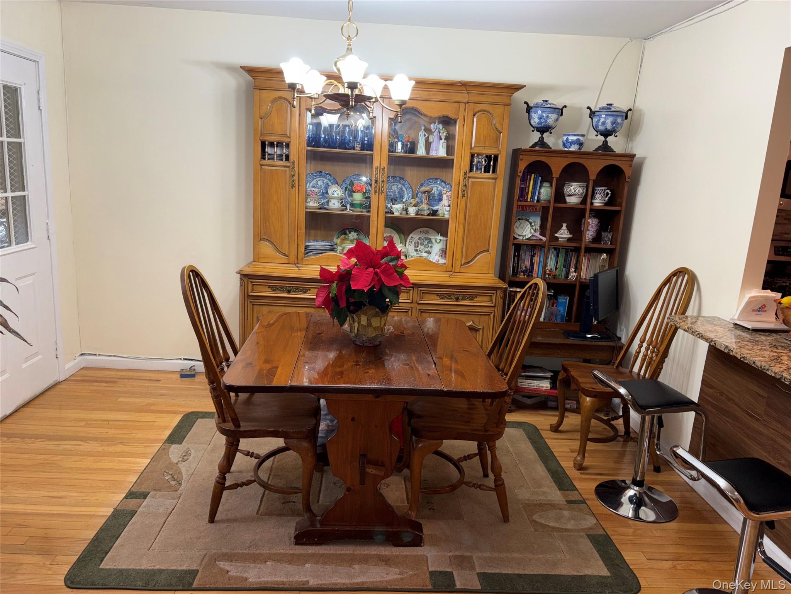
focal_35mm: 26
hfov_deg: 67.3
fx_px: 594
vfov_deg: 53.1
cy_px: 297
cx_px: 396
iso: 50
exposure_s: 1/21
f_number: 1.6
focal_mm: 5.96
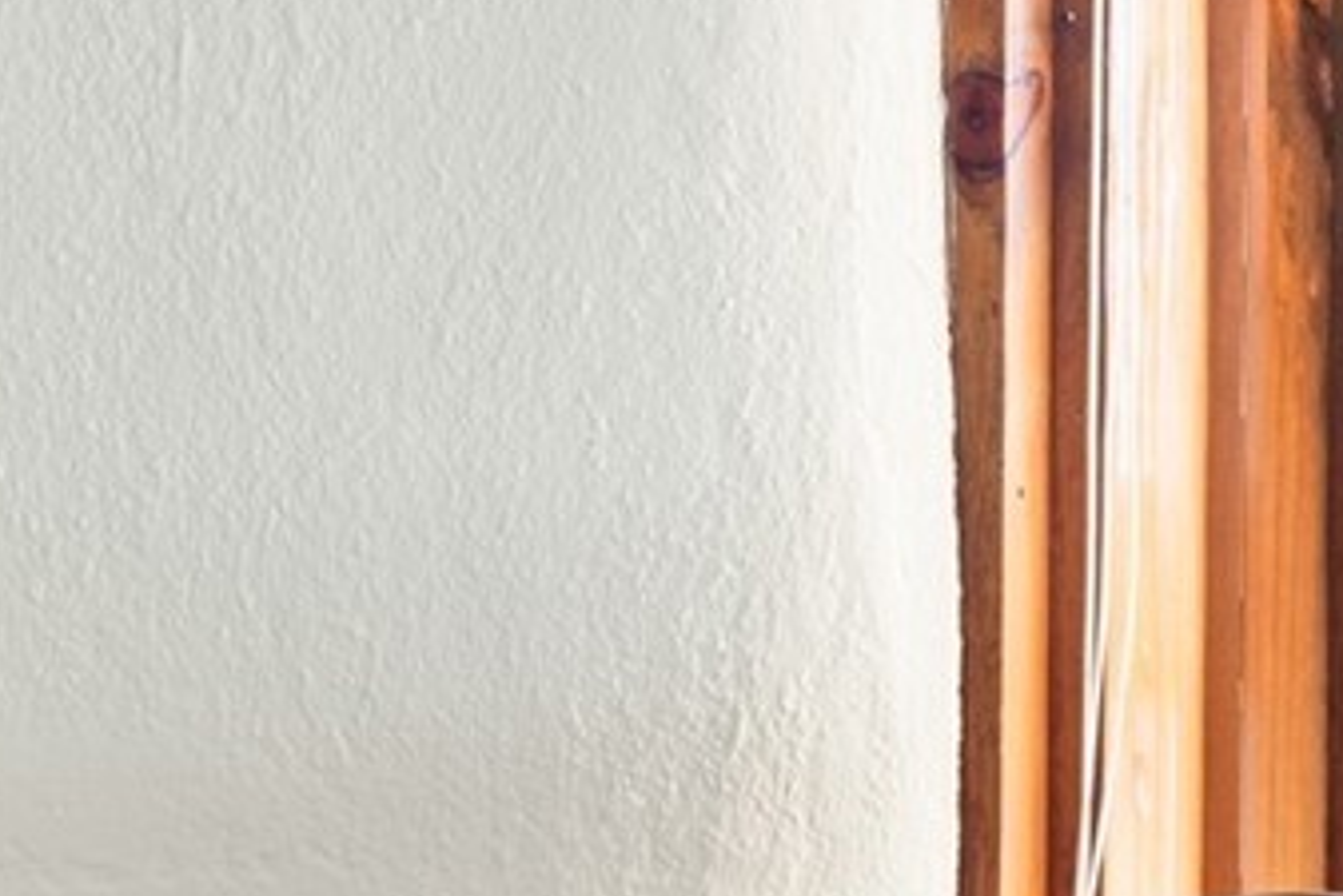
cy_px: 1135
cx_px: -895
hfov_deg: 9.1
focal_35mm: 219
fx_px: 8173
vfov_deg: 6.2
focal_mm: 34
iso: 100
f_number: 8
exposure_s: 1/1.67
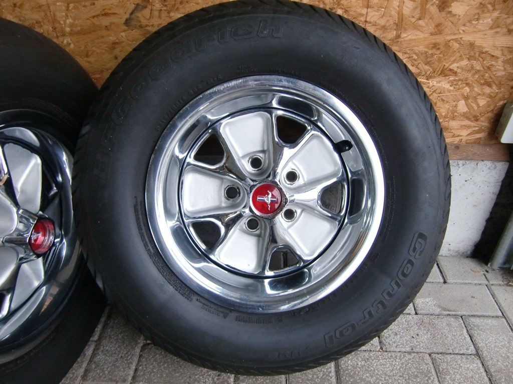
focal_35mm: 28
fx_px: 415
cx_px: 256
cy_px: 192
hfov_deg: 63.4
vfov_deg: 49.7
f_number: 2.6
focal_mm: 4.9
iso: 320
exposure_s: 1/60
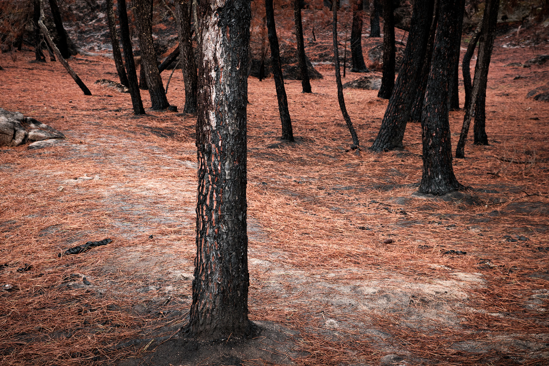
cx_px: 274
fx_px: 1144
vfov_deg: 18.2
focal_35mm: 75
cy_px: 183
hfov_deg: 27.0
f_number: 5.6
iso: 1250
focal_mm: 50
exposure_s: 1/250
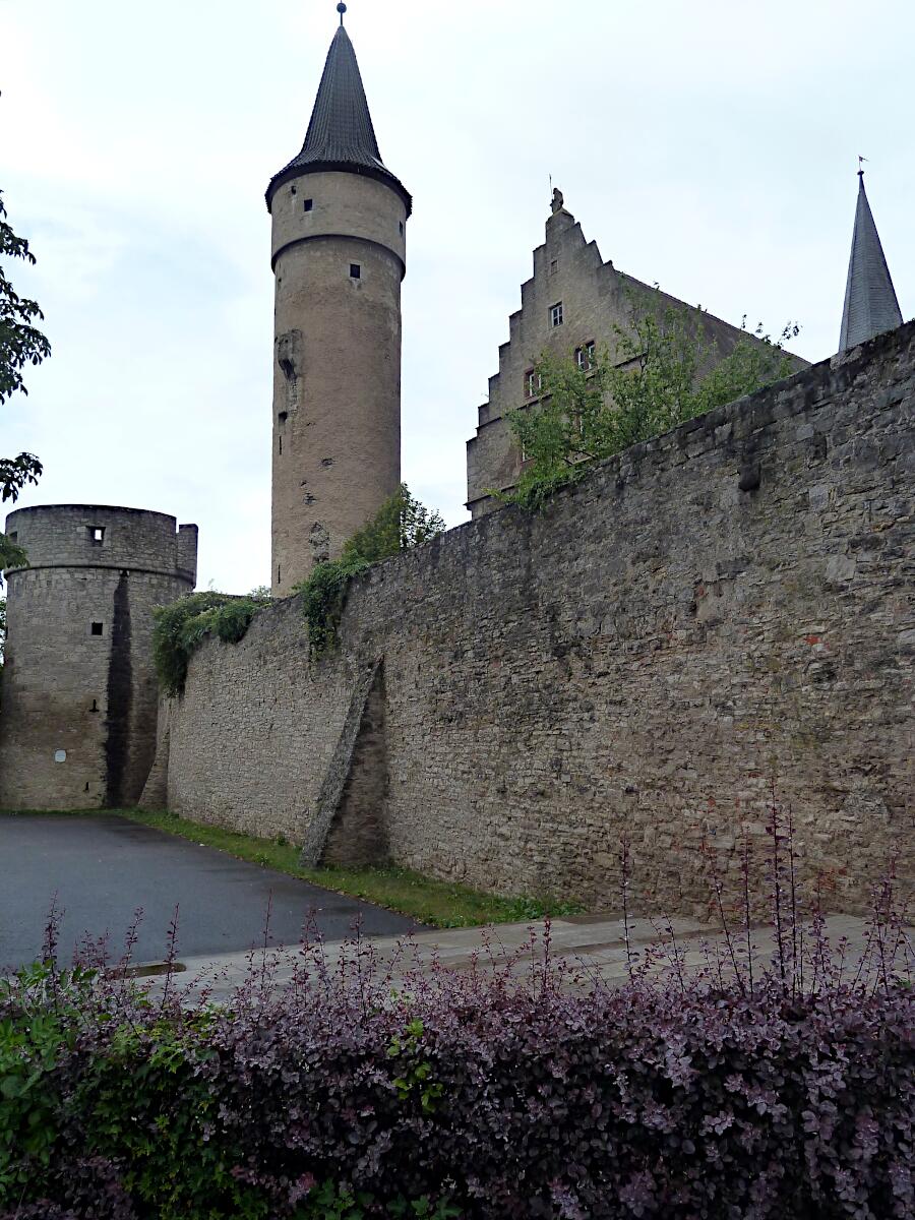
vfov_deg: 69.4
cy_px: 610
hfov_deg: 54.9
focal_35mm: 25
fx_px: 881
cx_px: 458
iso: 125
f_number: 4
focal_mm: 4.1
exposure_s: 1/400
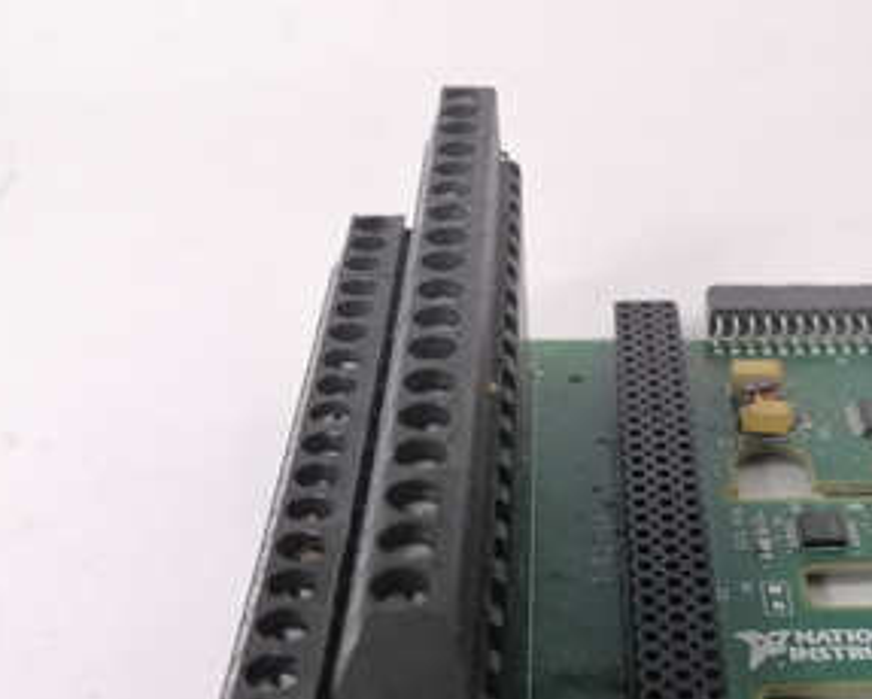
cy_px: 653
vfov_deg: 27.4
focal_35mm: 53
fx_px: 1369
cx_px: 653
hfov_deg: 34.6
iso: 320
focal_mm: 3.81
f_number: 2.2
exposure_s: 1/25
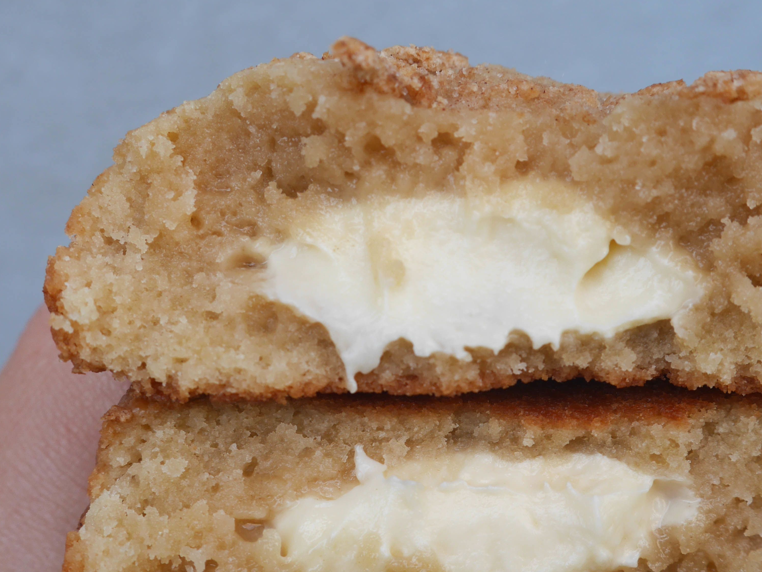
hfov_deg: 34.9
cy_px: 402
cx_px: 433
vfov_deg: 26.4
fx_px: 1211
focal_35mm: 55
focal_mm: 18
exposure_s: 1/160
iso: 200
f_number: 5.6
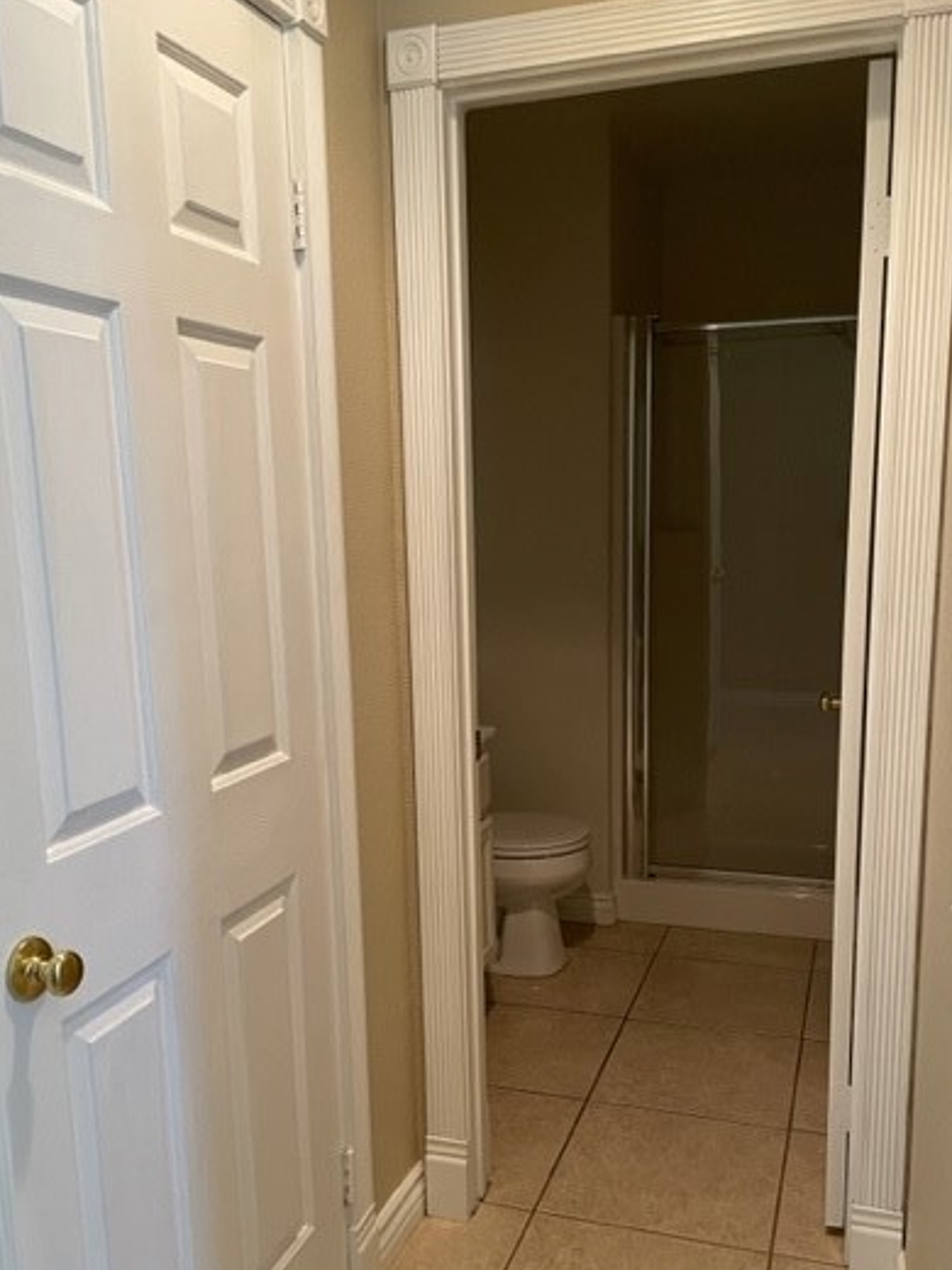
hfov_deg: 44.2
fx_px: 1173
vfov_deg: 56.5
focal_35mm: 32
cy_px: 750
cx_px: 464
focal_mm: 4.2
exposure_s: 1/60
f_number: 1.6
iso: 160
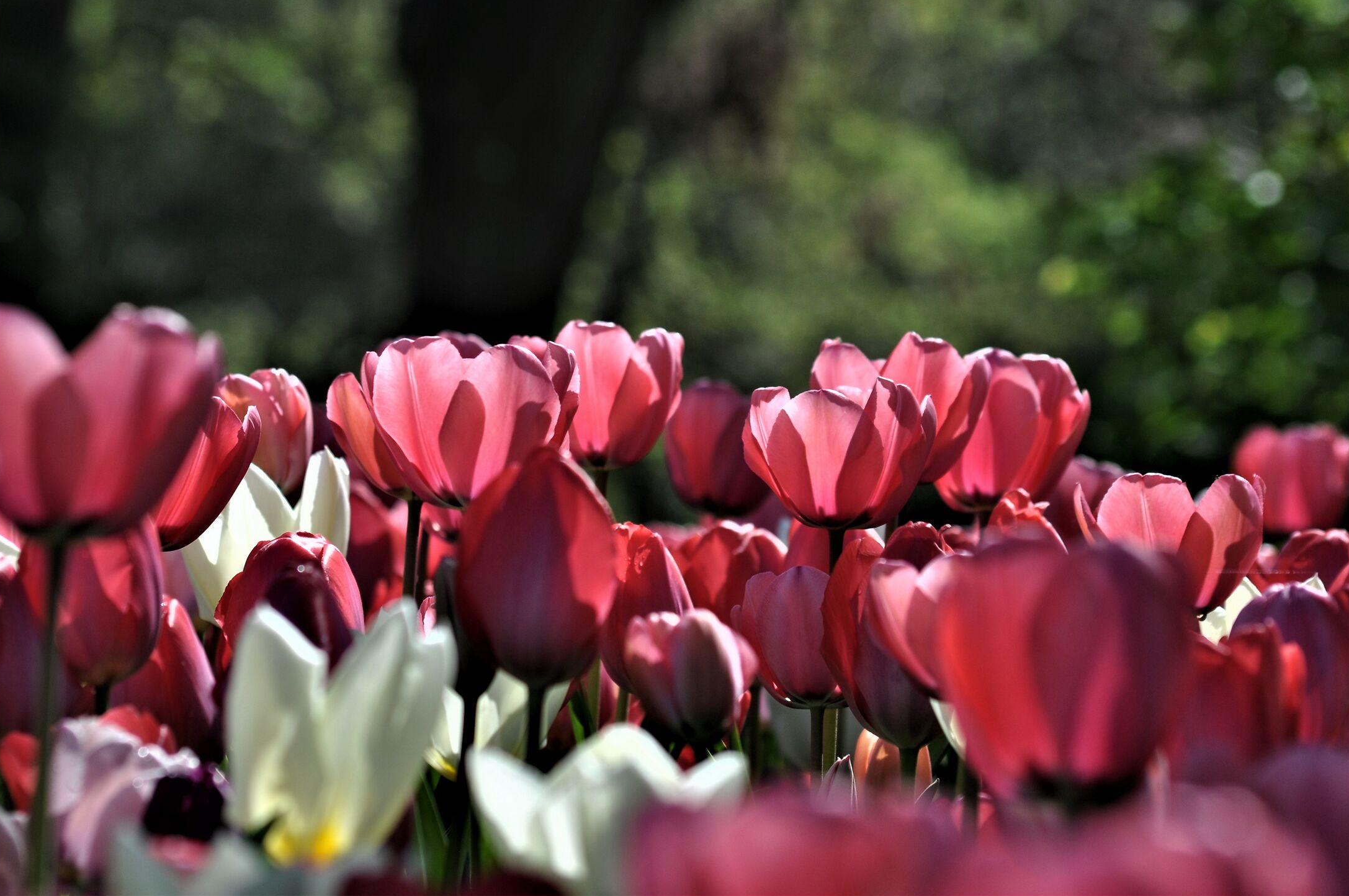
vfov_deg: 6.1
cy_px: 403
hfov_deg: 9.2
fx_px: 8367
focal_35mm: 224
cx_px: 646
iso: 200
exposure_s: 1/750
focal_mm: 135
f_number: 6.7
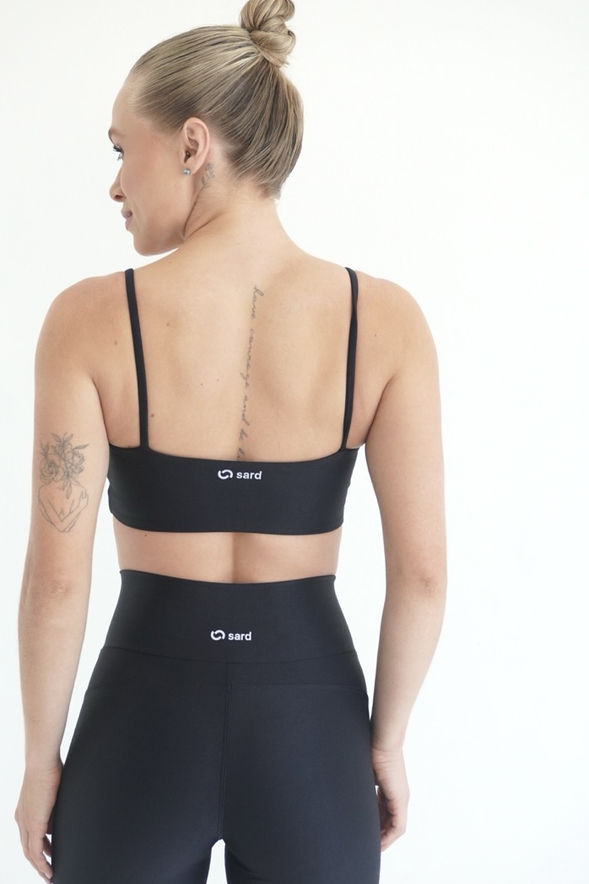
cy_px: 470
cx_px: 231
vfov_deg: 36.2
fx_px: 1350
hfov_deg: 24.6
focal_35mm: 55
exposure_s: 1/160
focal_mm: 30
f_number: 5.6
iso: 640
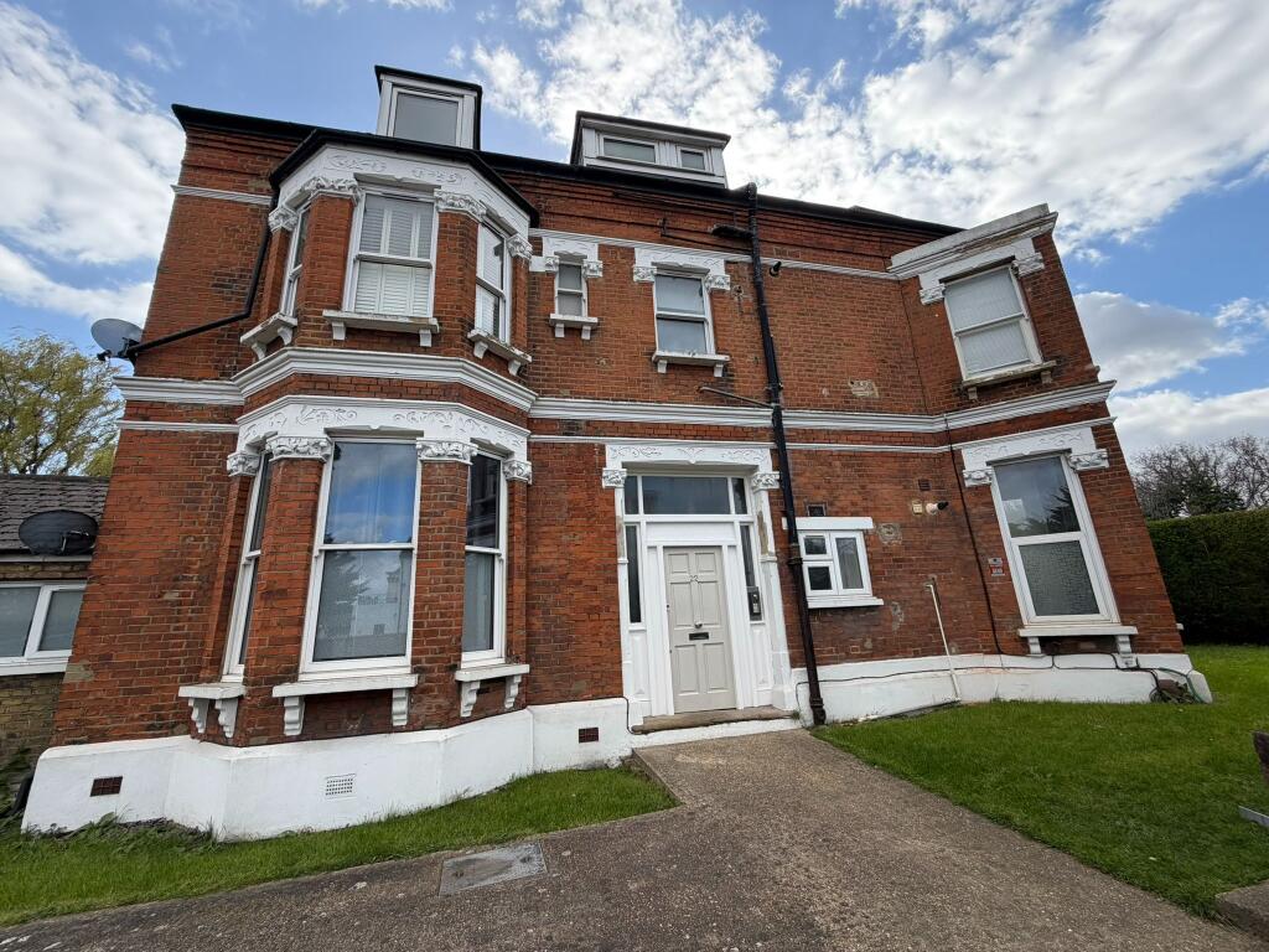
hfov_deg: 102.1
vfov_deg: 85.7
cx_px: 634
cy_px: 476
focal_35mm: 14
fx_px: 513
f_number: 2.2
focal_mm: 2.22
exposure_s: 1/638
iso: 40
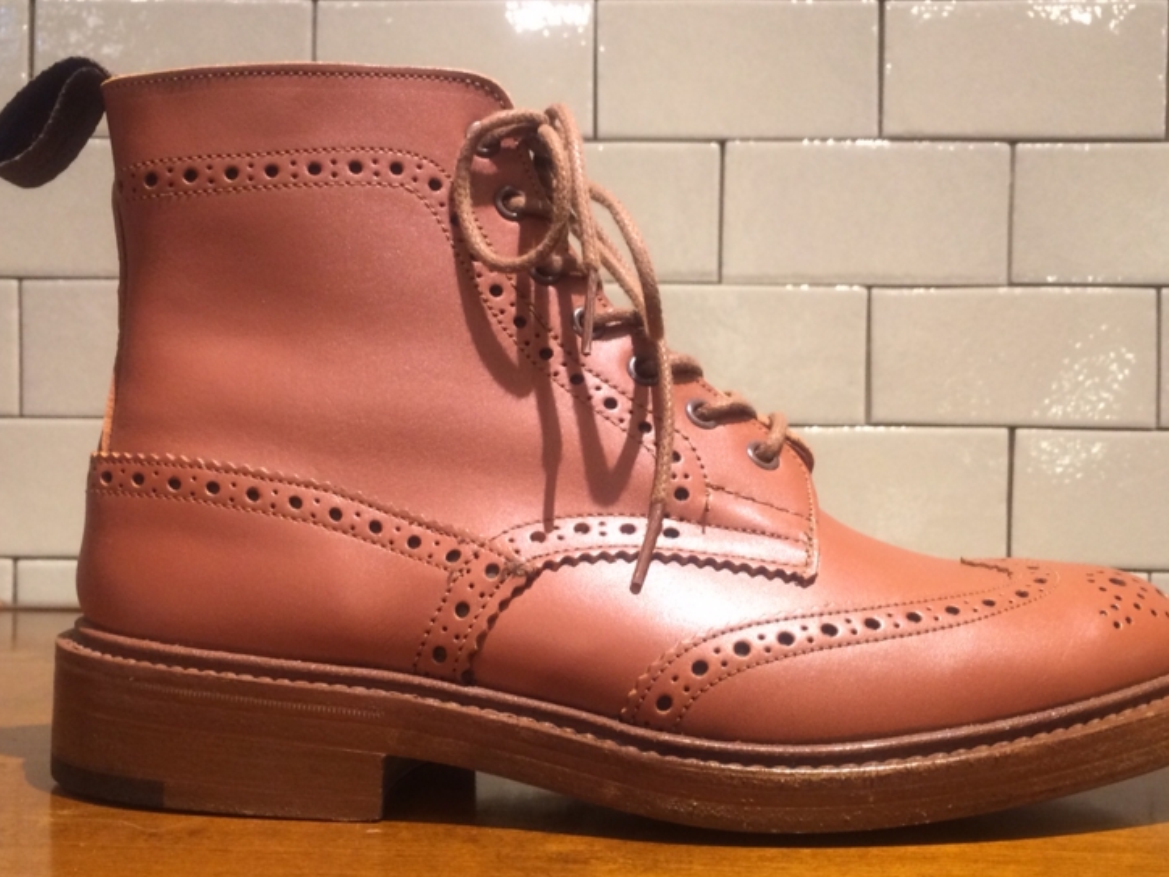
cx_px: 622
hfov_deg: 45.7
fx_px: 1385
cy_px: 462
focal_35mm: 41
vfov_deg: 35.1
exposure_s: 1/30
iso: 160
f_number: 2.2
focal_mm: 4.15
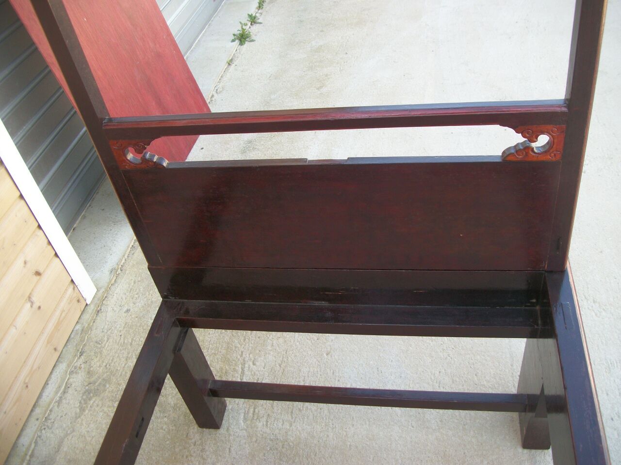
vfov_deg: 44.2
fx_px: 574
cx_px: 310
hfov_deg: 56.8
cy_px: 232
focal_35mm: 32
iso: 80
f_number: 2.9
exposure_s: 1/125
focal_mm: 5.7
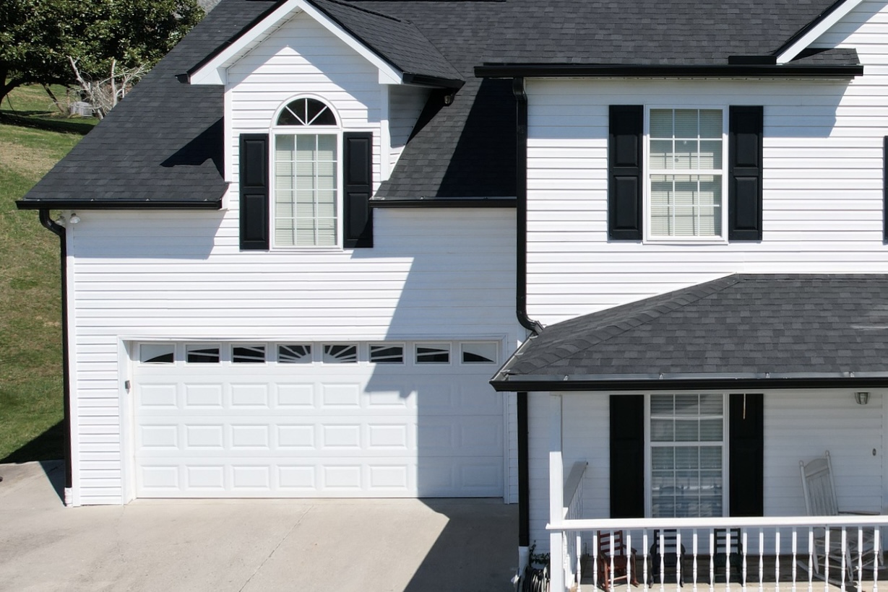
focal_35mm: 22
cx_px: 444
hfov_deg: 78.6
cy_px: 296
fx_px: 543
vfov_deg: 57.3
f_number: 2.8
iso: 100
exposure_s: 1/3000
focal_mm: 8.38
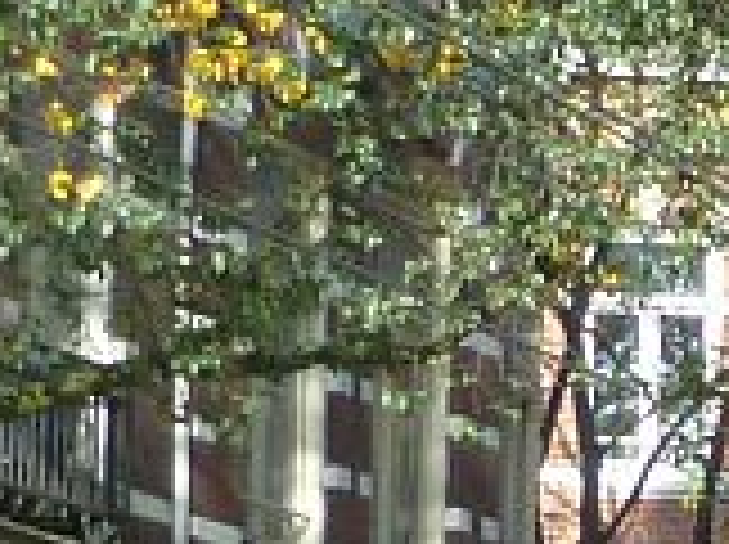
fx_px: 6393
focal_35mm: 304
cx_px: 2277
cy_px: 998
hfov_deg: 6.0
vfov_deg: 4.8
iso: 80
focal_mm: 7.9
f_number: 4
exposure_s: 1/125
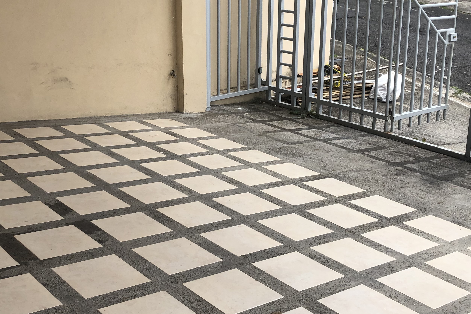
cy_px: 122
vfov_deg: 28.6
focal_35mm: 47
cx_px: 232
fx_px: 615
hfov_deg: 41.9
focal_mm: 4
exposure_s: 1/666
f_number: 1.8
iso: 20
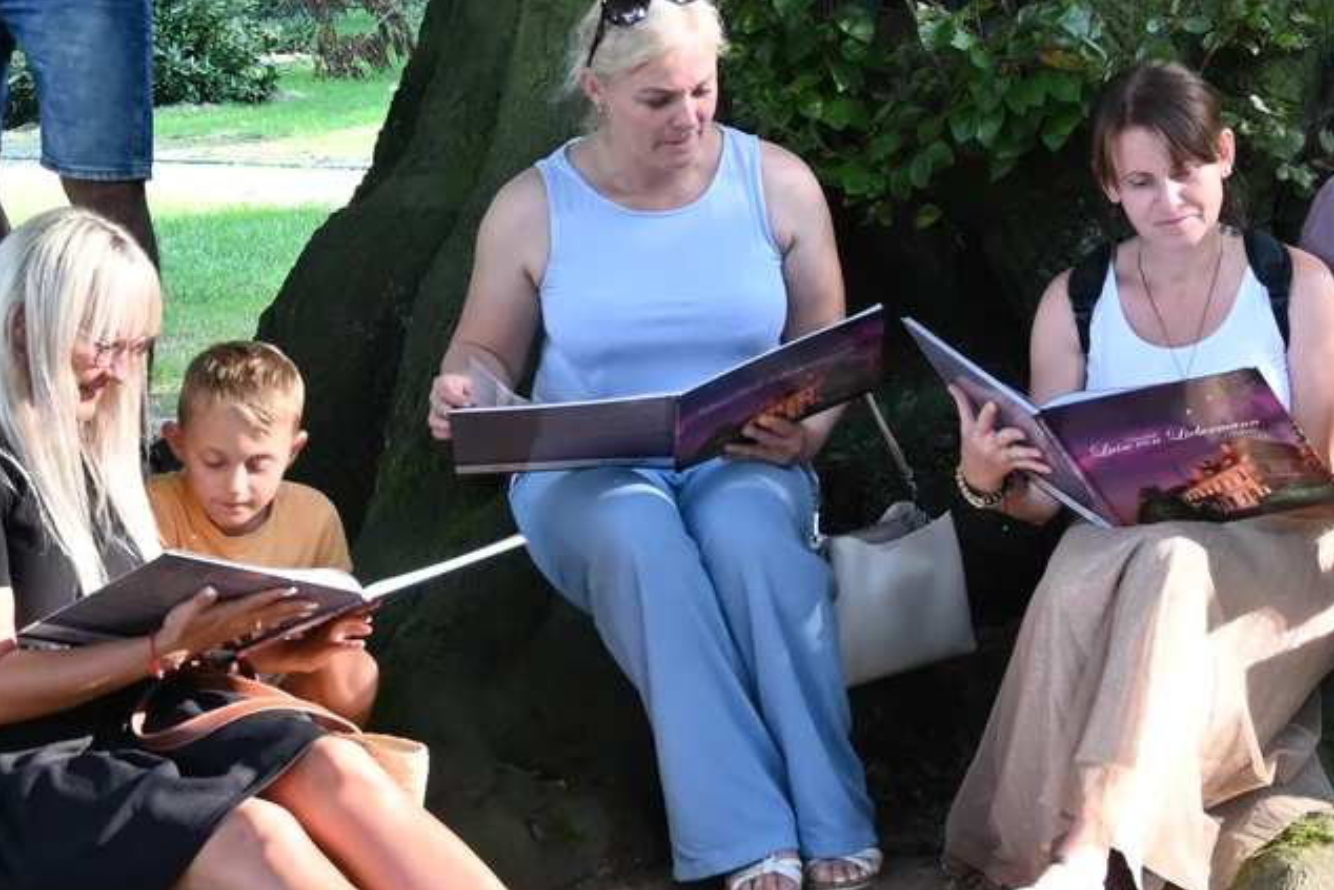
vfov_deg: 12.8
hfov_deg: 19.2
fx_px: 3944
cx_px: 774
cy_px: 84
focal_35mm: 106
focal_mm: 25
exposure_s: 1/125
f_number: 4.2
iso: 640
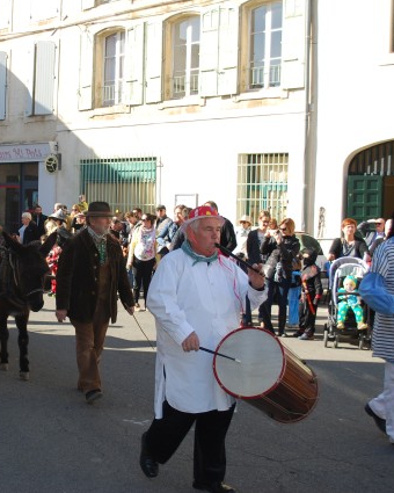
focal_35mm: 51
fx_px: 743
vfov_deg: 36.7
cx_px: 58
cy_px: 246
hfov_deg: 28.8
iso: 100
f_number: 4.5
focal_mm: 24
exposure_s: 1/200
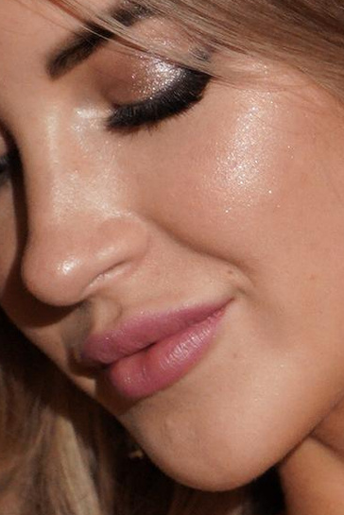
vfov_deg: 3.9
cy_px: 344
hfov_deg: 2.6
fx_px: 7558
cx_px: 490
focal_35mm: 528
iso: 1250
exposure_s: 1/400
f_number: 2.8
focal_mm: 75
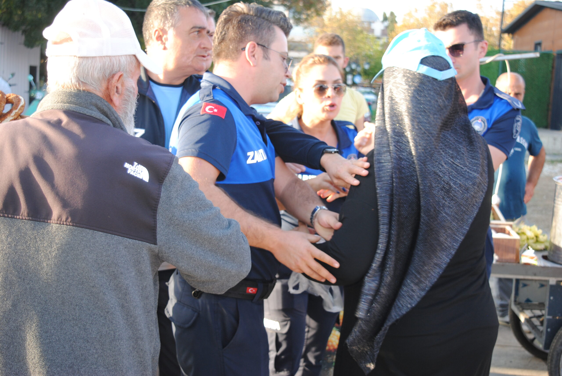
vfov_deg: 28.2
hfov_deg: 41.1
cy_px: 188
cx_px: 281
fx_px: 750
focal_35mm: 48
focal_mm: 32
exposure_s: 1/100
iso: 200
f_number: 4.5
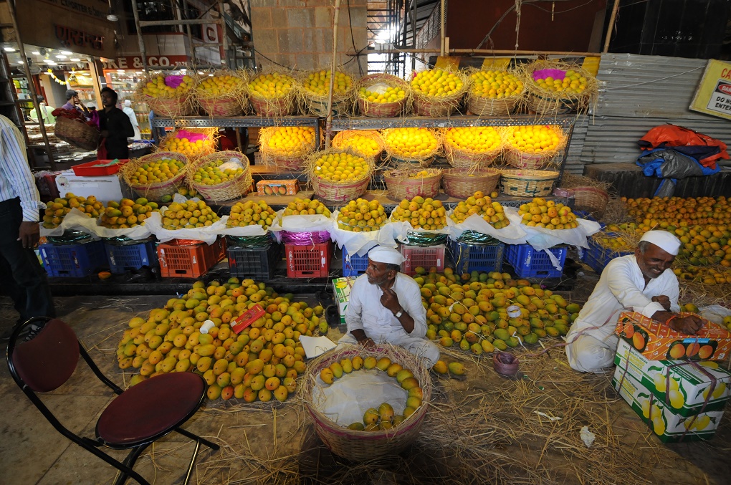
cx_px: 366
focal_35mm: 18
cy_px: 242
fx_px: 365
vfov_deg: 67.2
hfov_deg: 90.1
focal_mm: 12
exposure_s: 1/60
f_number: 5
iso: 800
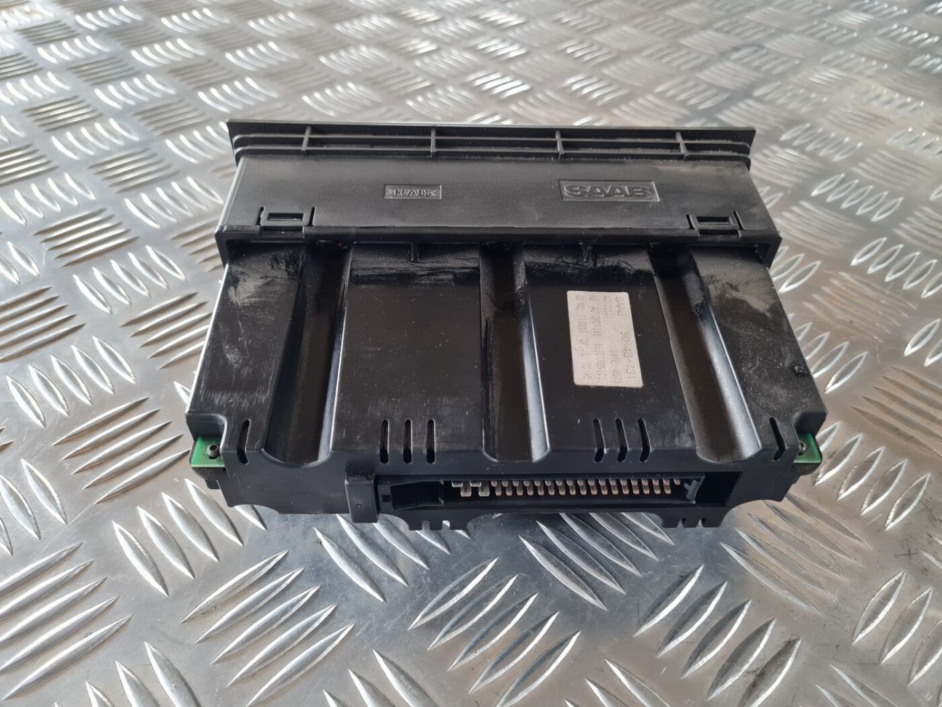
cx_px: 471
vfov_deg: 53.1
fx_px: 708
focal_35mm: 26
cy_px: 354
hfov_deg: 67.3
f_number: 1.8
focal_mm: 5.4
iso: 160
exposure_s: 1/50
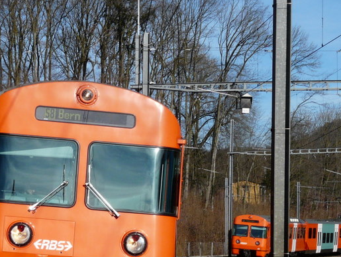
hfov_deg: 15.1
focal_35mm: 130
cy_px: 237
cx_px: 113
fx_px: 1282
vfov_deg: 11.3
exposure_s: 1/800
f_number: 5.6
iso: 100
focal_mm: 11.1
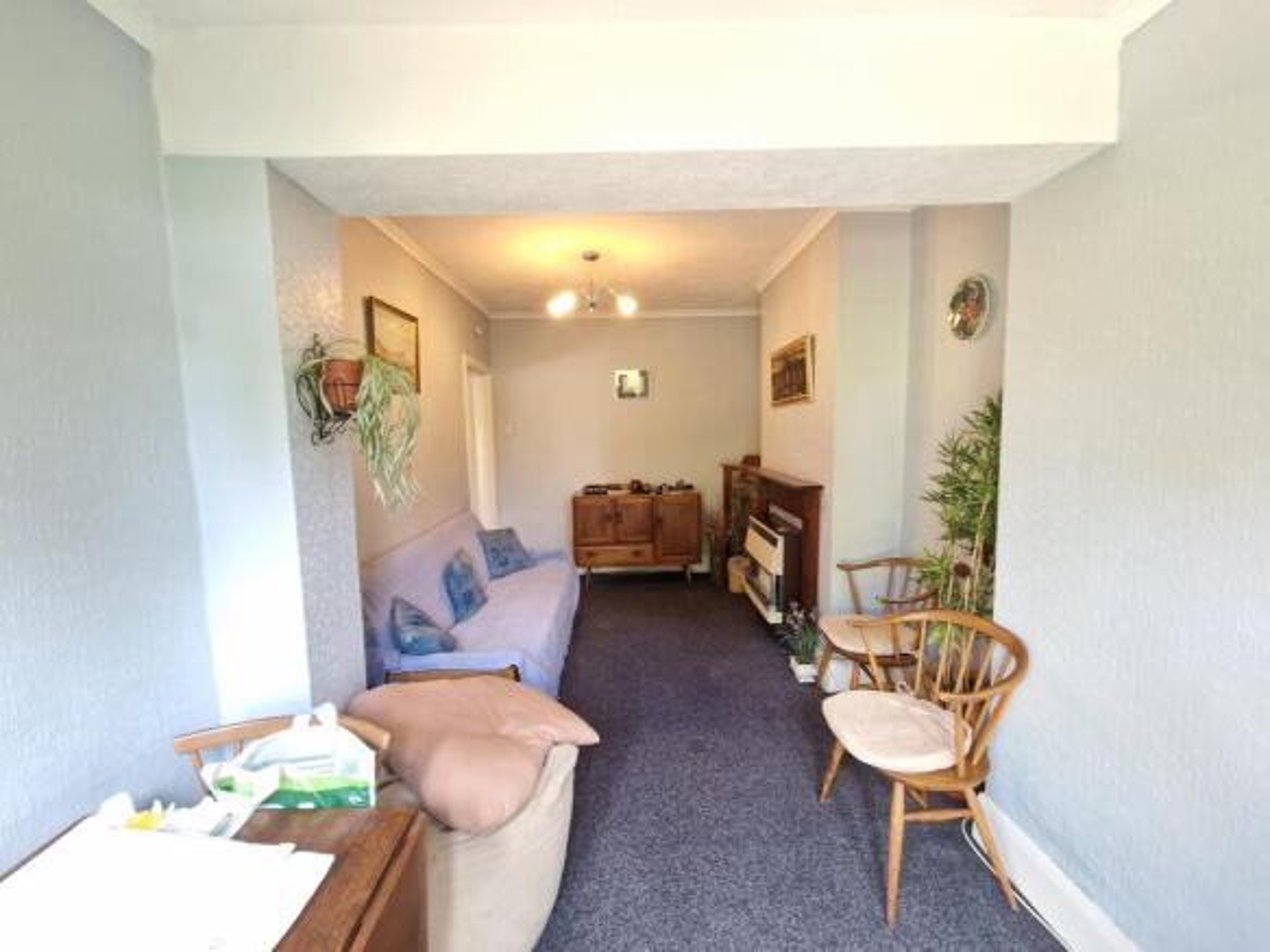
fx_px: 477
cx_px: 635
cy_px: 476
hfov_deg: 106.2
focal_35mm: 13
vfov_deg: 89.9
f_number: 2.2
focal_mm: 2.2
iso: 400
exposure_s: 1/50
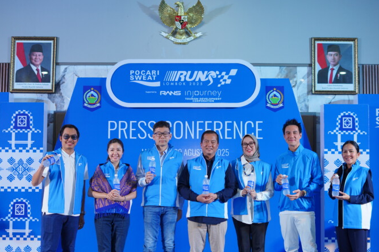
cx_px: 193
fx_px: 568
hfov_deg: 36.9
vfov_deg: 25.0
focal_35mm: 54
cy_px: 131
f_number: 2.8
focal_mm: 50
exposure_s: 1/250
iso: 640
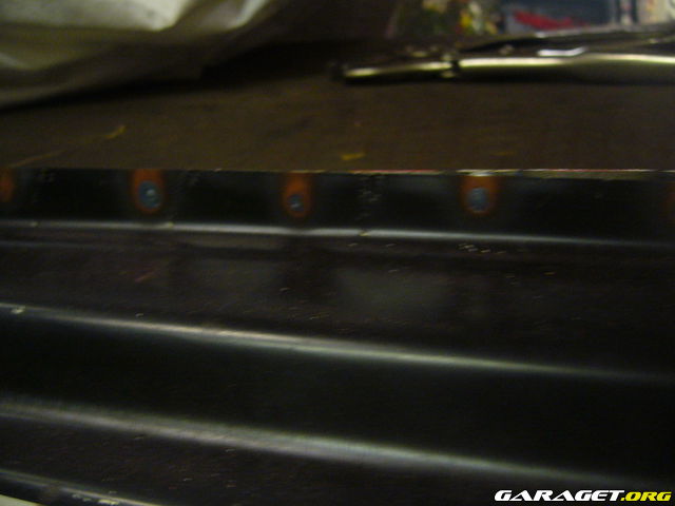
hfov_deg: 52.6
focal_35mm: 35
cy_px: 253
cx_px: 338
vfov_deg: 40.7
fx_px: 682
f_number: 2.8
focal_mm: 5.8
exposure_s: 1/8
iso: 200
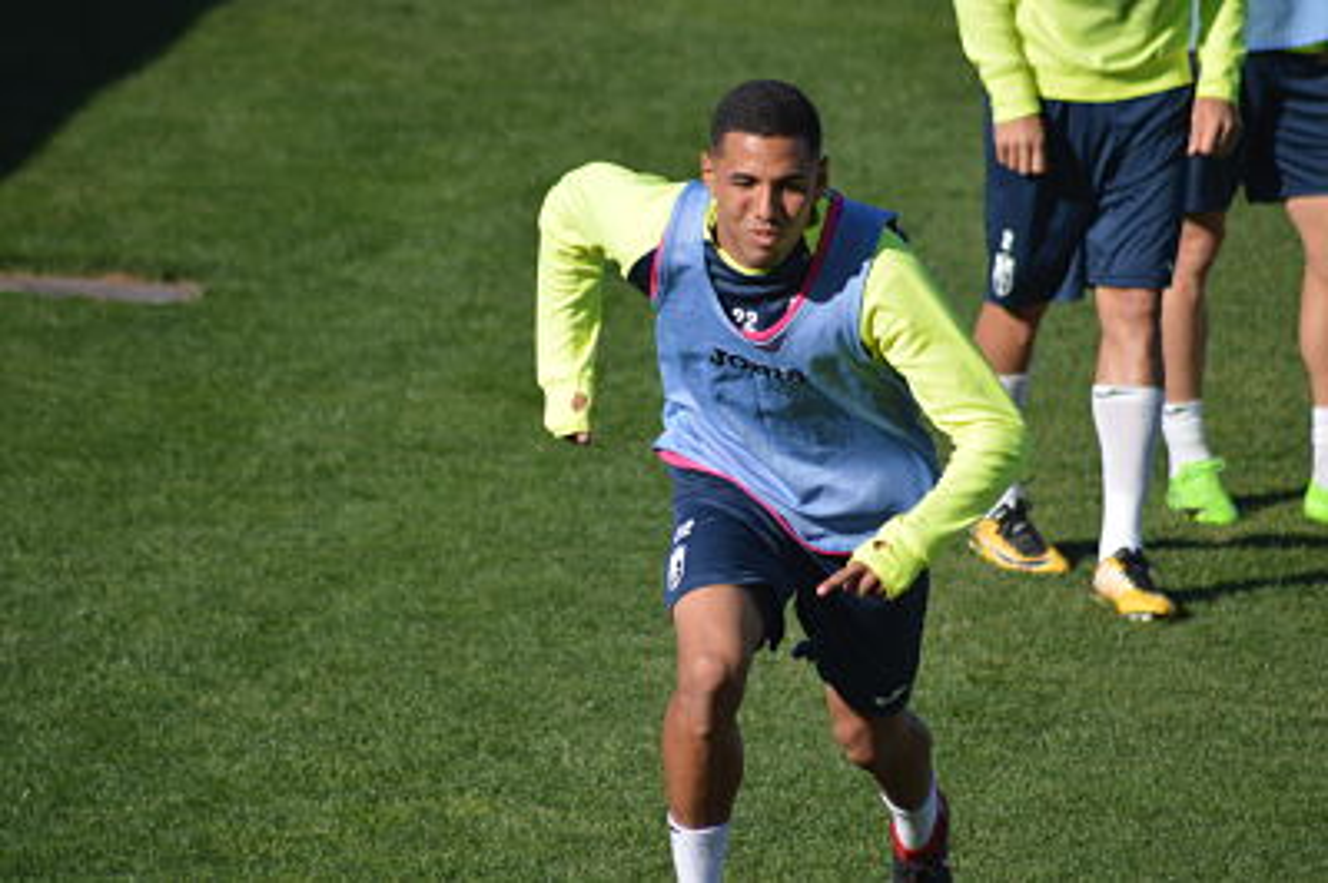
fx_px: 16586
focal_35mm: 450
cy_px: 442
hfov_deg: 4.6
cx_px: 664
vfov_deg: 3.0
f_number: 6.3
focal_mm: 300
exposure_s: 1/2000
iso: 400
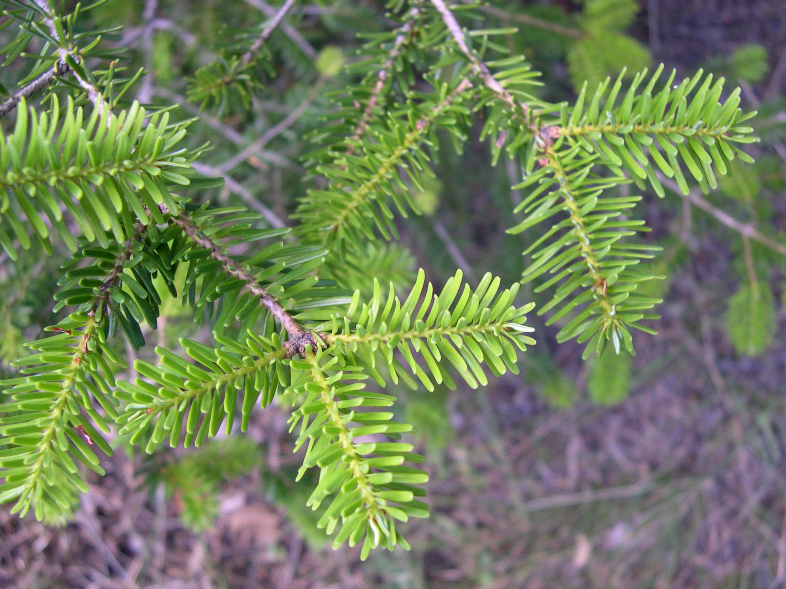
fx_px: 863
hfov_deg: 49.0
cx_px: 393
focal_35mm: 38
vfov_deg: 37.7
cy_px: 294
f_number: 2.8
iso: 100
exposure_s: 1/84
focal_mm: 8
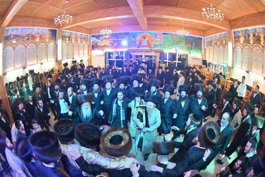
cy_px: 88
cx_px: 132
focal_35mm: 15
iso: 640
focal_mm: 10.5
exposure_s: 1/160
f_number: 2.8
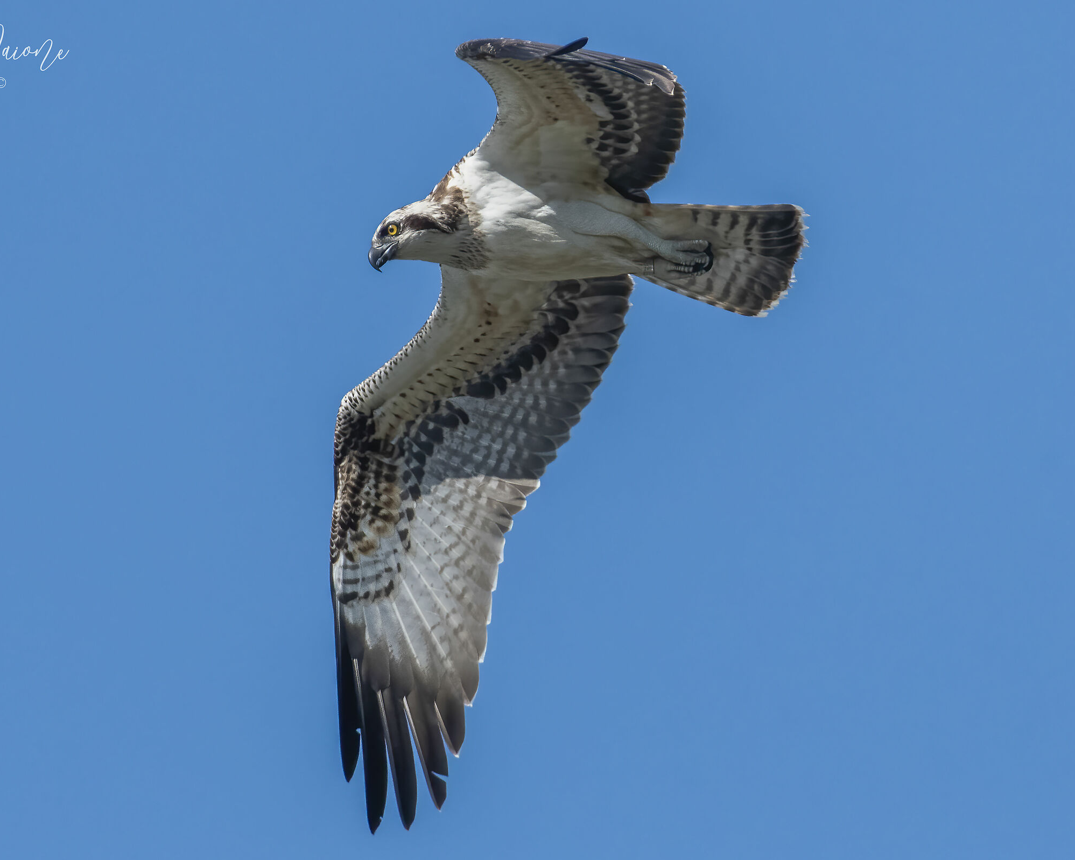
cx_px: 463
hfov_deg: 2.3
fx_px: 26912
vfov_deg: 1.8
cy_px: 430
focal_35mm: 846
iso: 2500
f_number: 9
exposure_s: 1/4000
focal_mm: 500
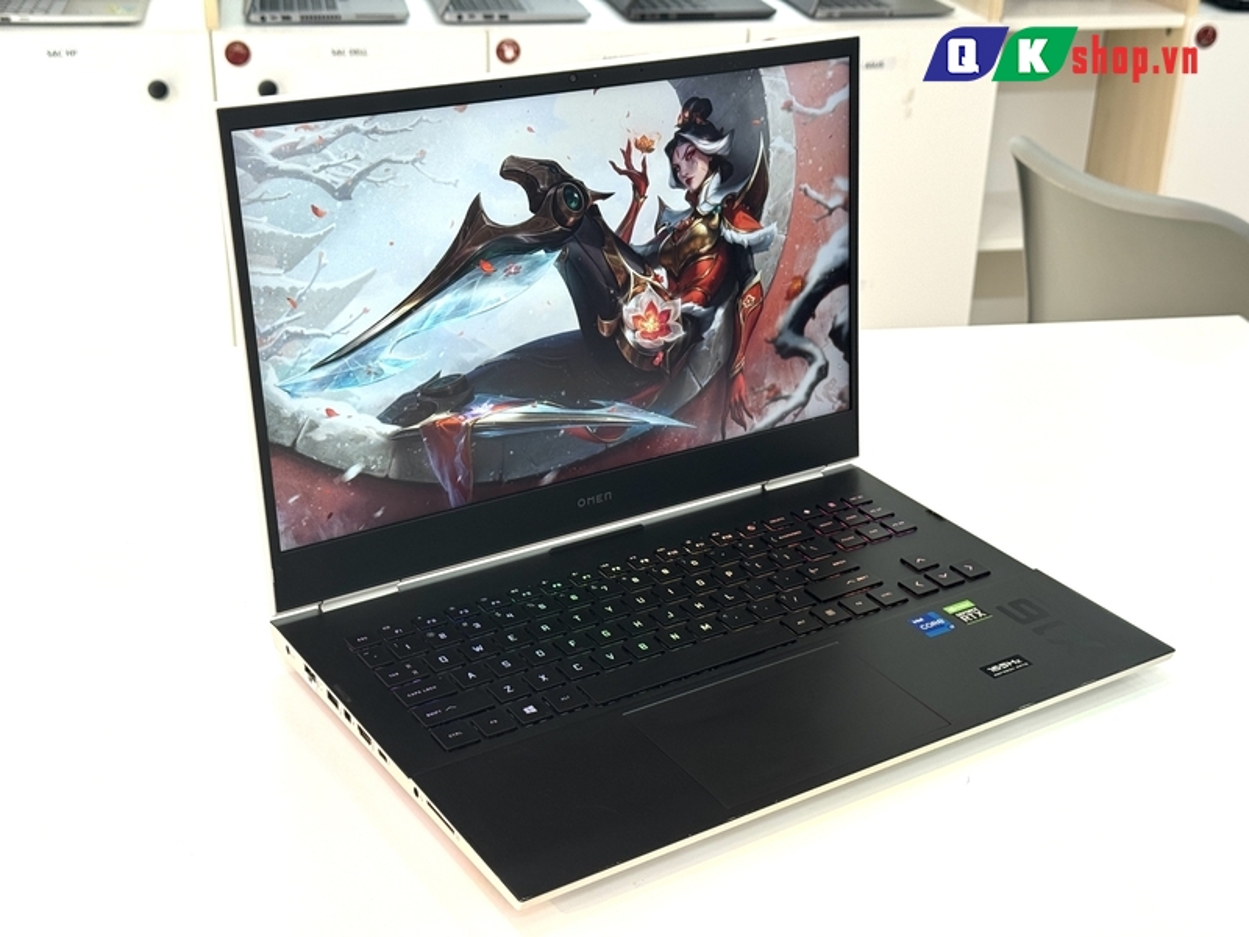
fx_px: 1732
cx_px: 624
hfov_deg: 39.7
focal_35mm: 48
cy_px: 468
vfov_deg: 30.3
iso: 50
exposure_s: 1/121
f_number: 1.78
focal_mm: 6.76
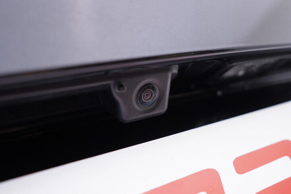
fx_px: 291
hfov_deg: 53.1
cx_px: 146
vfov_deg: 36.9
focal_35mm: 36
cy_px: 97
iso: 125
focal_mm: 24
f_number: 3.2
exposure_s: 1/50
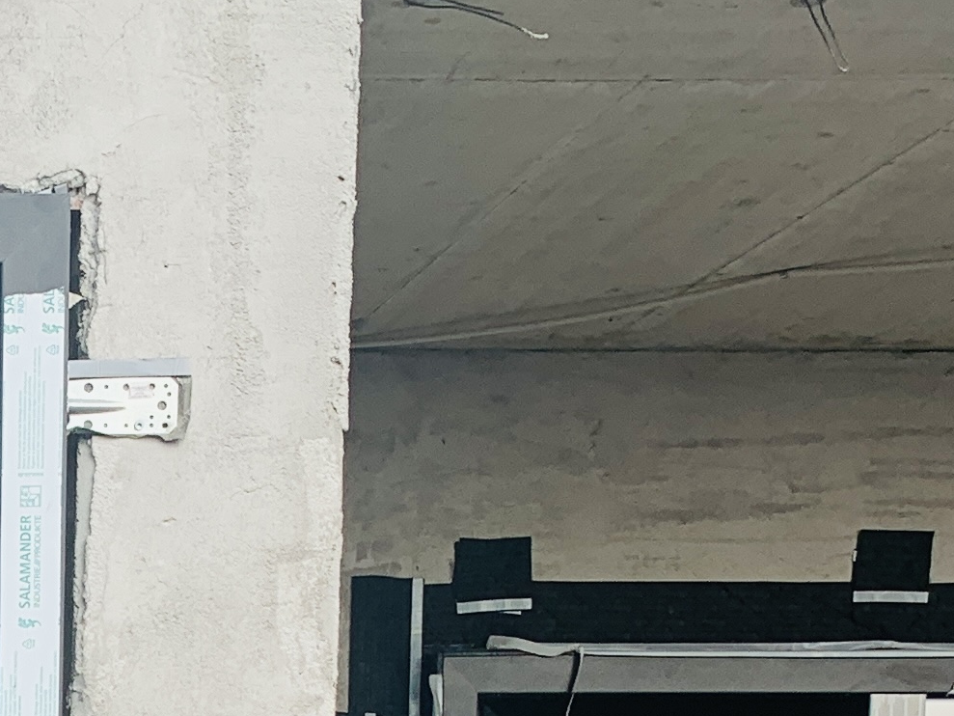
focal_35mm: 106
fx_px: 2922
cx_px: -378
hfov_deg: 17.1
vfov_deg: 12.7
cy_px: 1284
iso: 25
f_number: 1.8
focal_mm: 4.25
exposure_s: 1/1350
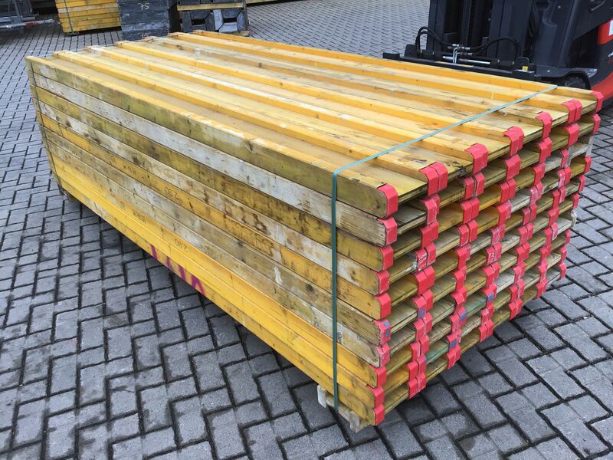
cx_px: 306
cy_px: 230
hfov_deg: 58.4
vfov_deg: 45.4
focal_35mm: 31
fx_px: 549
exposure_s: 1/100
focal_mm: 3.3
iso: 32
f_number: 2.4
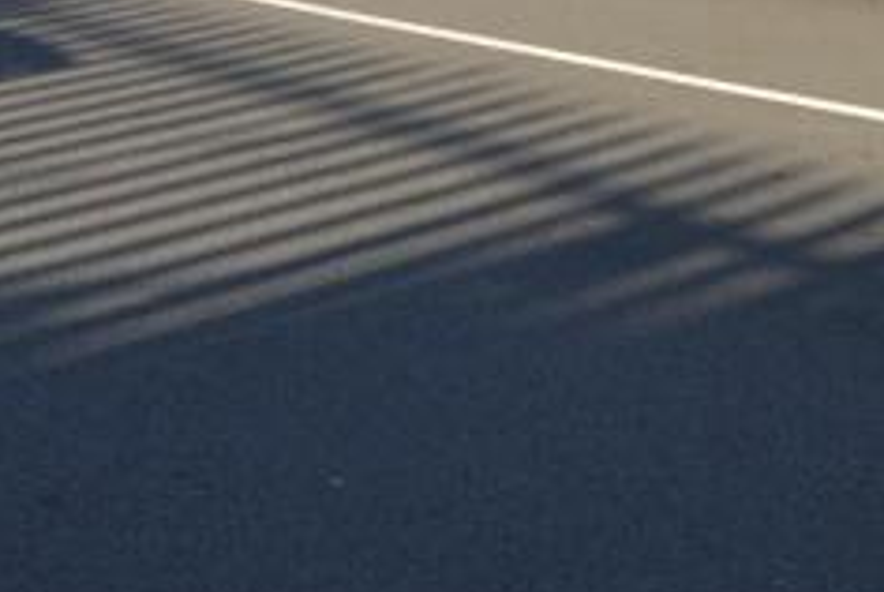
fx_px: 1598
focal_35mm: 65
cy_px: -534
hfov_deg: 25.8
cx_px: -311
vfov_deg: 16.7
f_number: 5.6
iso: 100
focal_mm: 10
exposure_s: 1/125
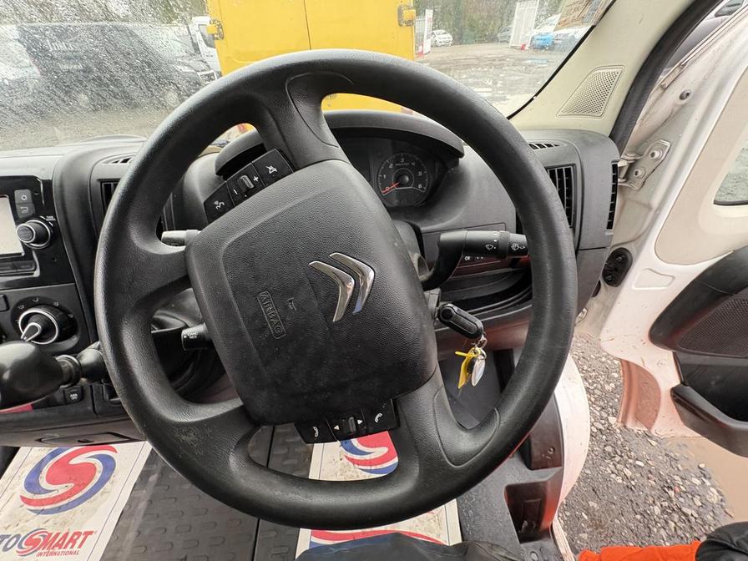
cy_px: 280
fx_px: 303
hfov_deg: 102.1
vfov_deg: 85.7
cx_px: 374
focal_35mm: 14
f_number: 2.2
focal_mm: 2.22
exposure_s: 1/60
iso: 320
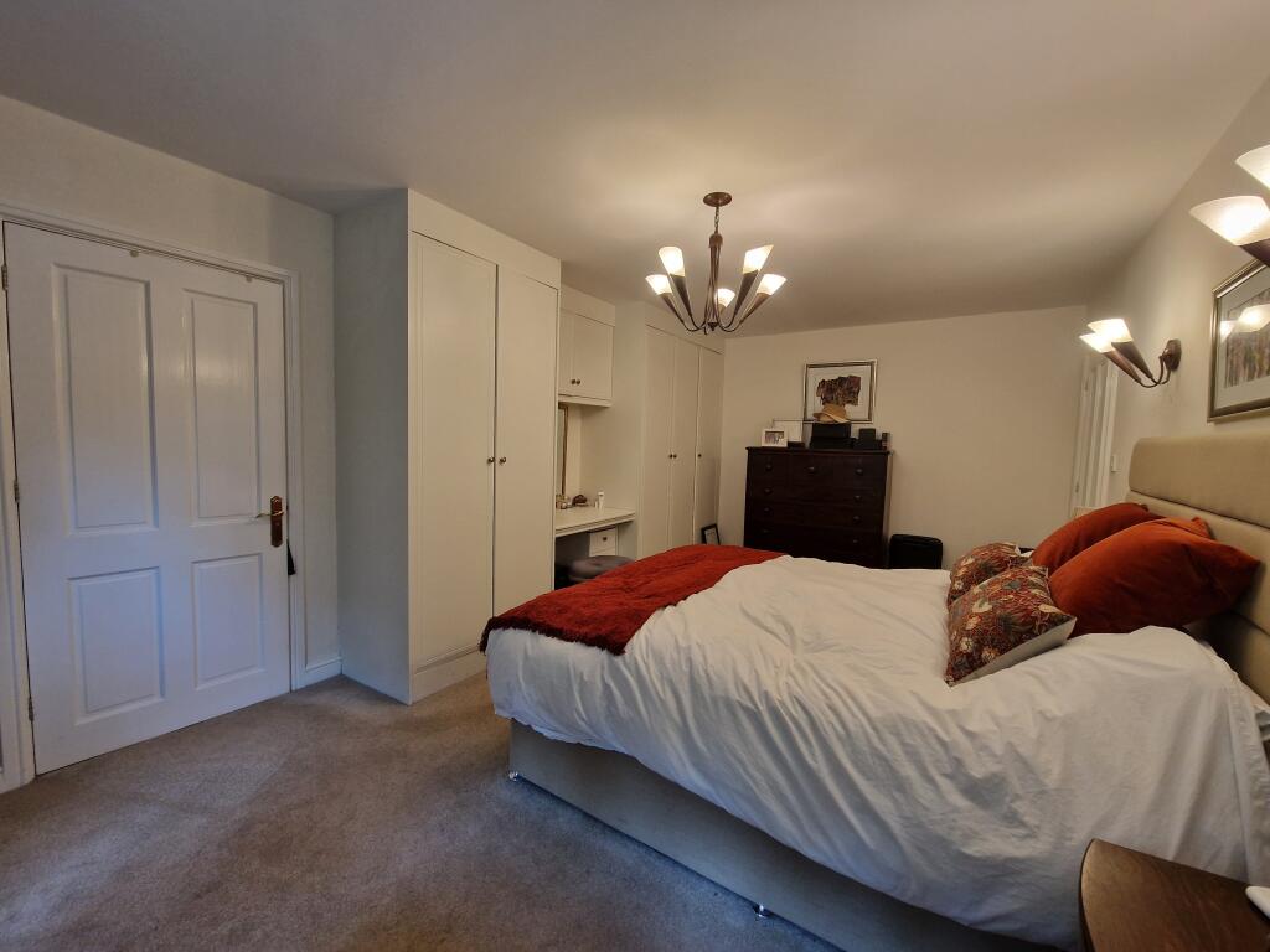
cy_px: 476
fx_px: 477
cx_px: 635
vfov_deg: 89.9
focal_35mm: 13
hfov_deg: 106.2
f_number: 2.2
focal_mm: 2.2
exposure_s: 1/50
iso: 160
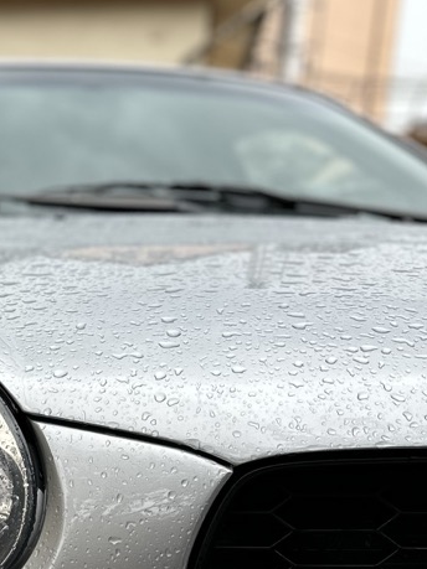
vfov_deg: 27.7
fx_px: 1102
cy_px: 534
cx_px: -164
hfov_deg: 19.7
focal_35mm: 67
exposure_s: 1/121
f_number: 1.78
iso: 64
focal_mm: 6.86
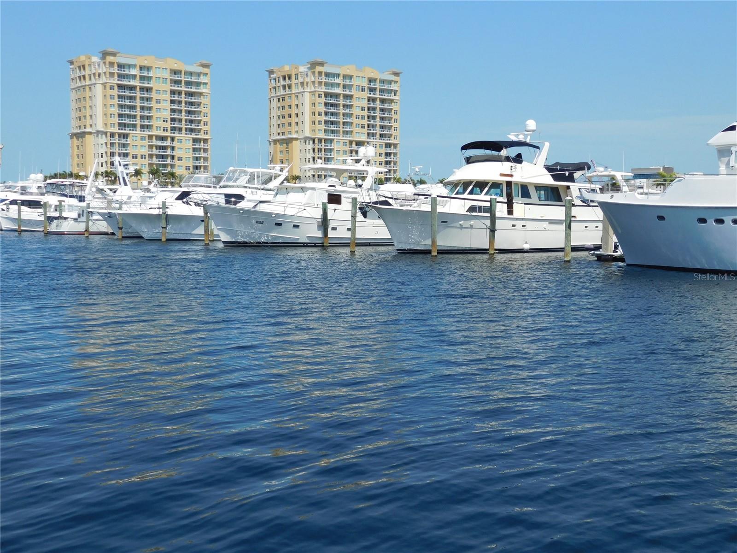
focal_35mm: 45
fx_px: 958
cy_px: 276
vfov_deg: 32.2
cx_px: 368
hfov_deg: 42.1
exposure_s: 1/400
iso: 125
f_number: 7.4
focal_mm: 8
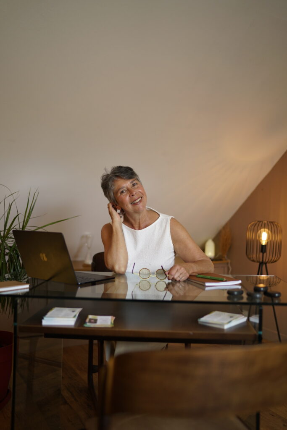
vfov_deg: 54.4
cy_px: 215
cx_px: 144
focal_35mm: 35
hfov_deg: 37.9
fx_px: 418
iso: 640
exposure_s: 1/400
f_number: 1.4
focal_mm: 35
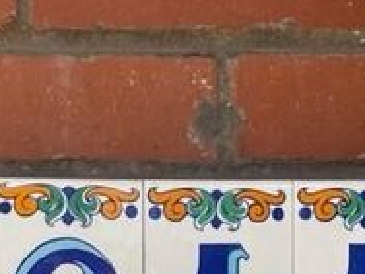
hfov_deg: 28.1
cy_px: 325
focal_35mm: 69
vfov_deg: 20.0
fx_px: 728
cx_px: 165
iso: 32
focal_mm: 5.1
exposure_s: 1/590
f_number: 1.6
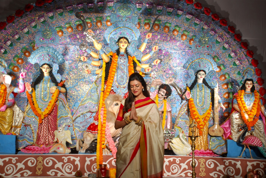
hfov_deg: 37.8
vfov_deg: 25.8
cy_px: 89
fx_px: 388
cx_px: 133
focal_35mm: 52
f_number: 4.5
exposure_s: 1/100
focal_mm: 35
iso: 400
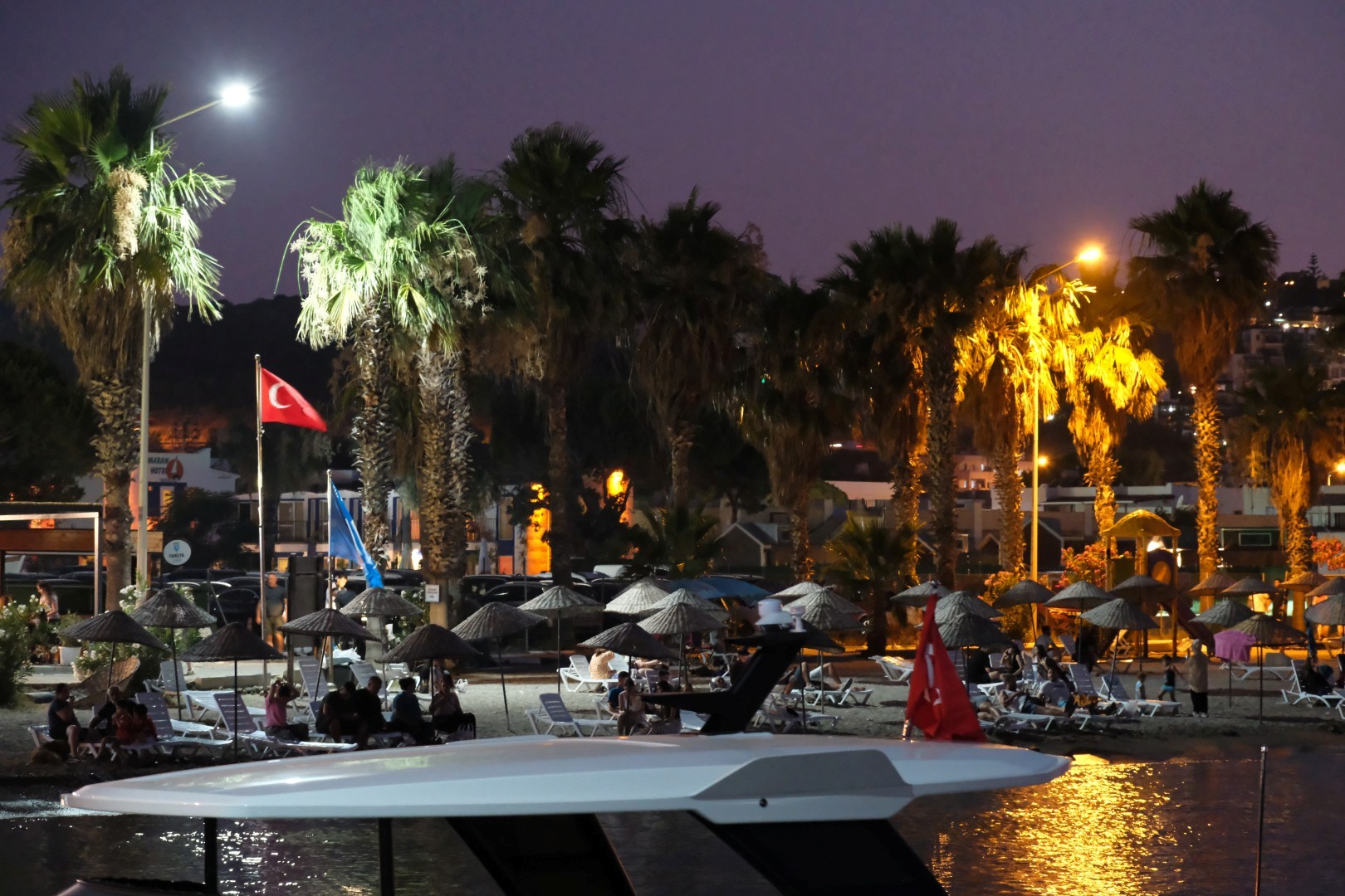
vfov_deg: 13.0
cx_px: 672
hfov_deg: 19.5
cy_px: 448
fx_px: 3923
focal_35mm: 105
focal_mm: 70
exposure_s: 1/8
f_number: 5.6
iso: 8000
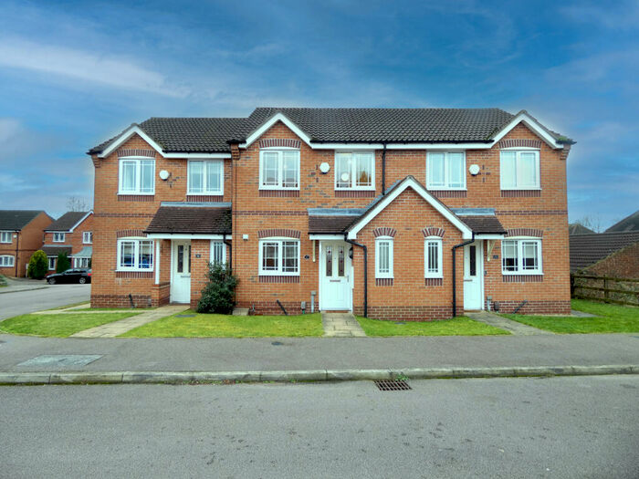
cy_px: 240
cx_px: 320
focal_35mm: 20
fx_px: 369
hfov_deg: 81.7
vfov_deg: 66.0
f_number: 2.8
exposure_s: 1/40
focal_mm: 3.6
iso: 80
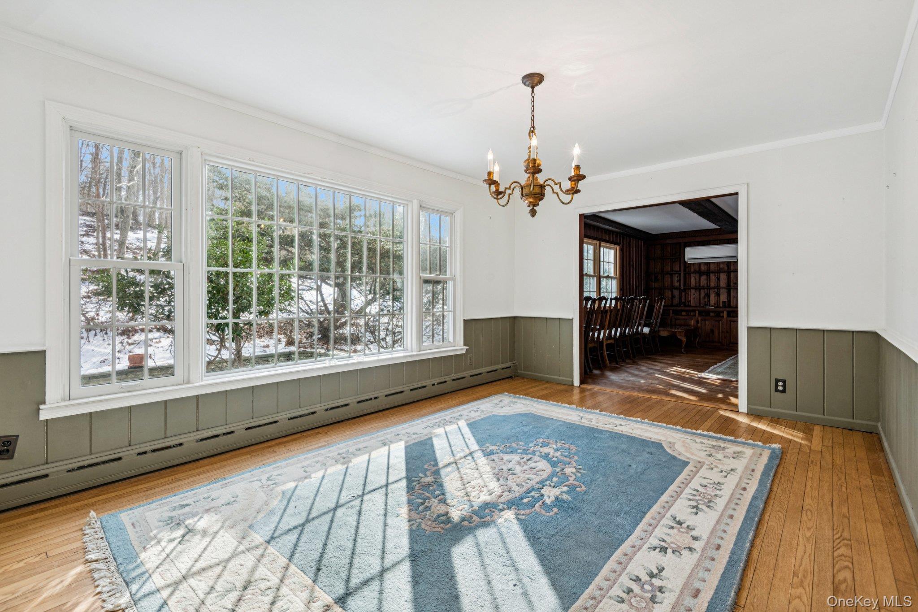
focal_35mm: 16
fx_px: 408
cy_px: 306
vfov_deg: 73.7
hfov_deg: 96.7
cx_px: 459
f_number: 8
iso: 400
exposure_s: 1/30
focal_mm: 16
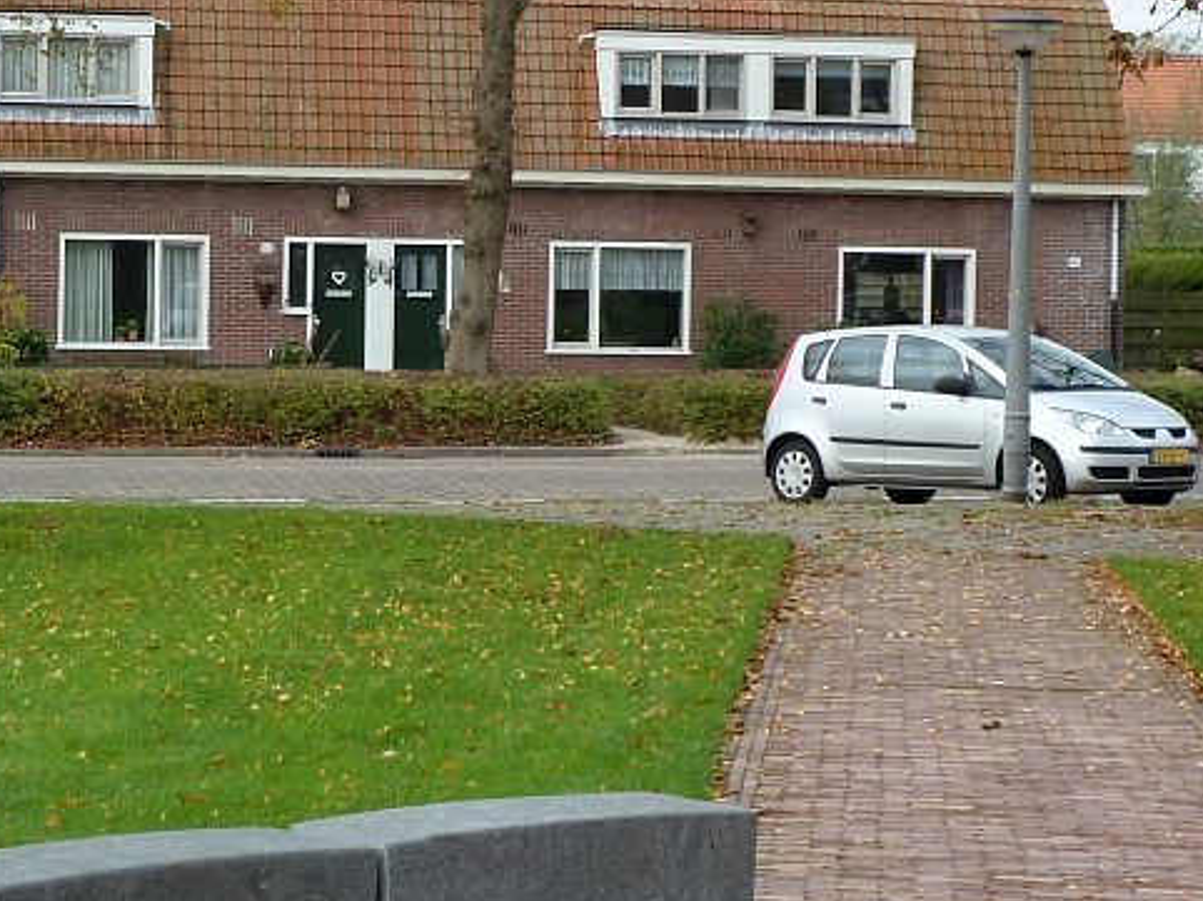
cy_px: 329
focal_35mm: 102
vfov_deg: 14.5
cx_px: 424
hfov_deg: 19.2
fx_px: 3543
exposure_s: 1/100
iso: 80
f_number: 4
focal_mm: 7.9
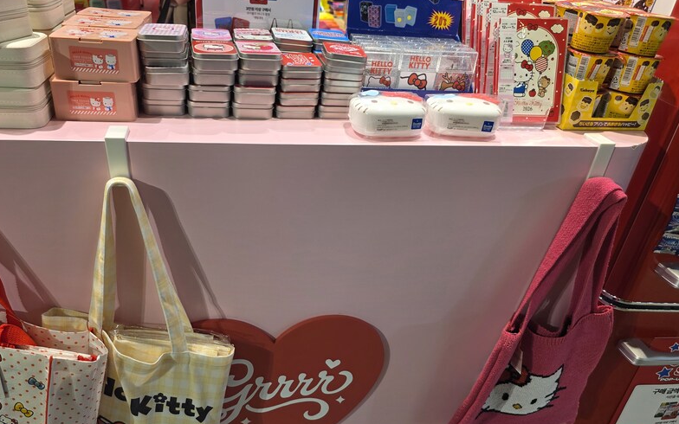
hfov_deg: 66.2
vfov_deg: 44.1
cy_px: 269
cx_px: 299
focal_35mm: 28
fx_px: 518
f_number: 1.7
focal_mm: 6.3
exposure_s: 1/120
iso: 64
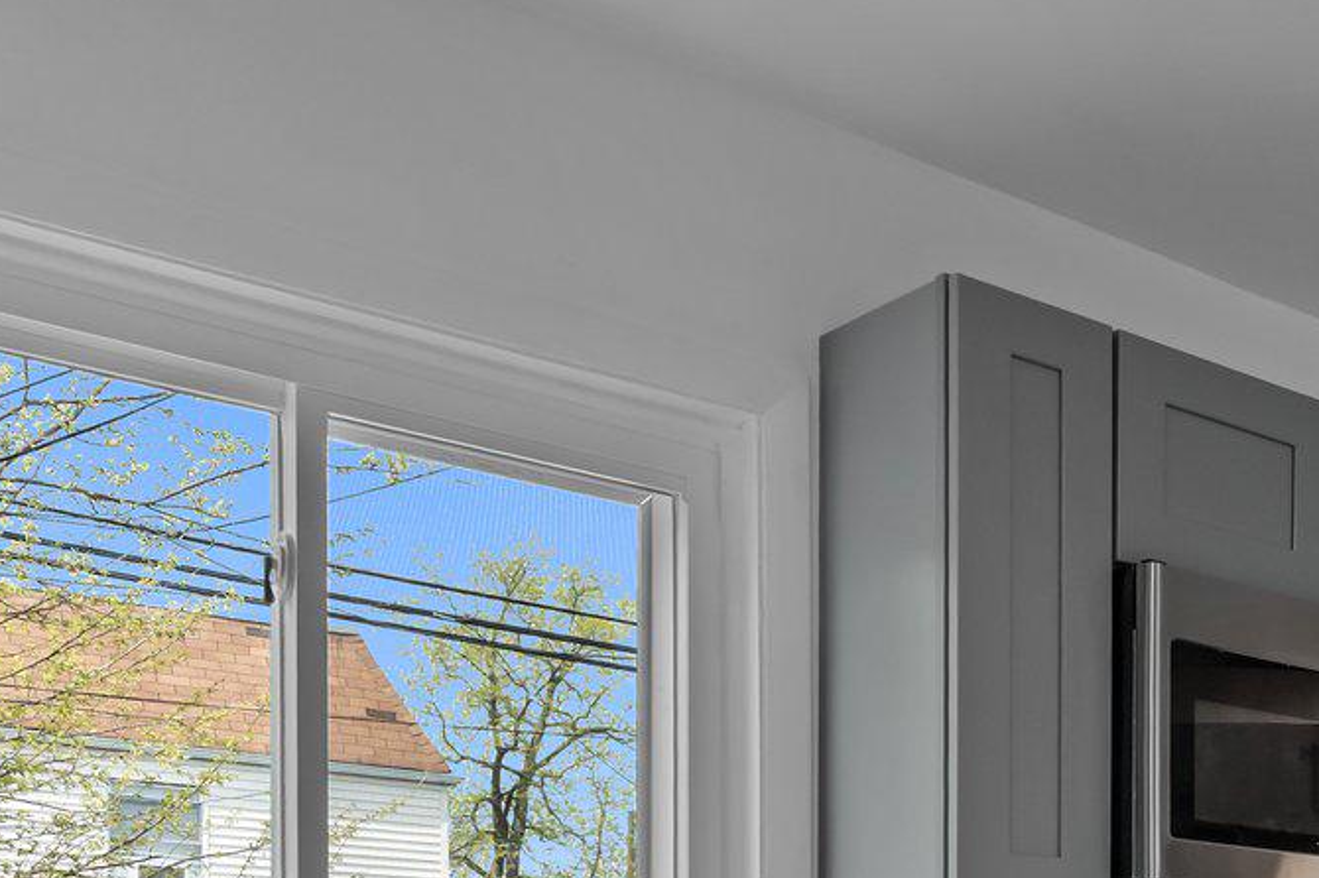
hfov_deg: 33.0
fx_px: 1904
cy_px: 1125
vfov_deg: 23.2
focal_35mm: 52
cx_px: 1482
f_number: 8
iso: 640
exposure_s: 1/30
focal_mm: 17
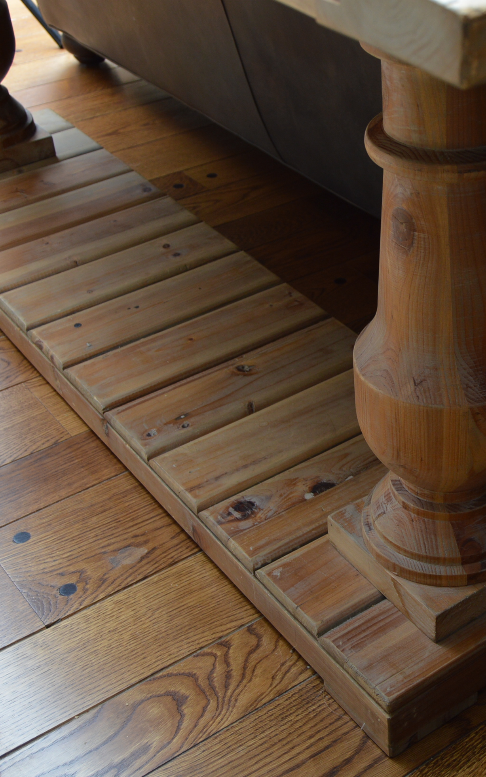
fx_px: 1140
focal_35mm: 54
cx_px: 445
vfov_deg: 37.7
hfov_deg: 23.4
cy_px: 386
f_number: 3.8
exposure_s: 1/160
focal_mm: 23
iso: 200
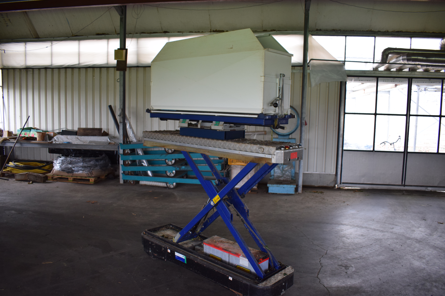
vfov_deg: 47.9
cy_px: 148
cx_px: 222
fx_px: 334
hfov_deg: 67.4
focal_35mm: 27
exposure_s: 1/60
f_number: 4
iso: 800
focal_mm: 18
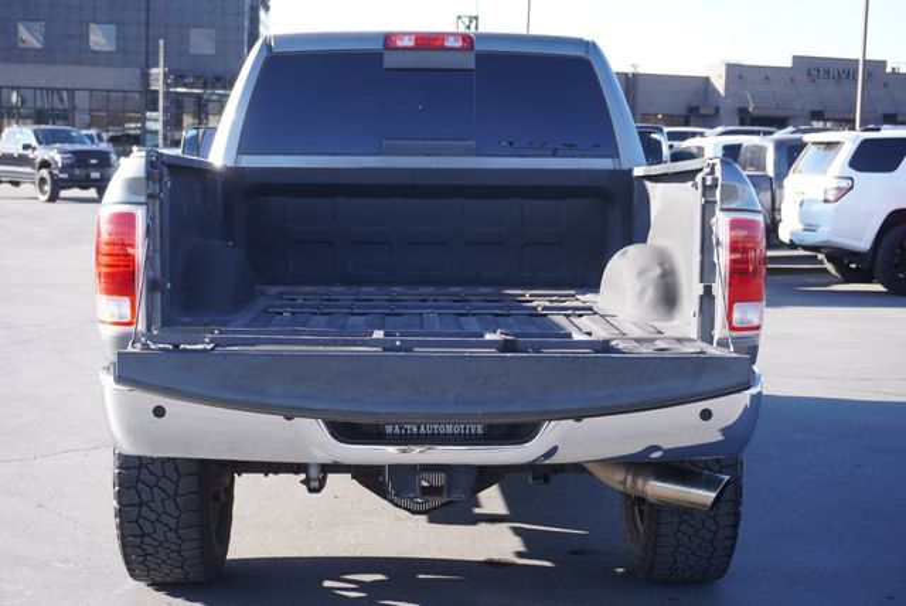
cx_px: 453
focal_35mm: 57
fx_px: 1436
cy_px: 303
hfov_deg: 35.0
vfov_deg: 23.8
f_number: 5.6
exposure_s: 1/80
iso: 100
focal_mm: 38
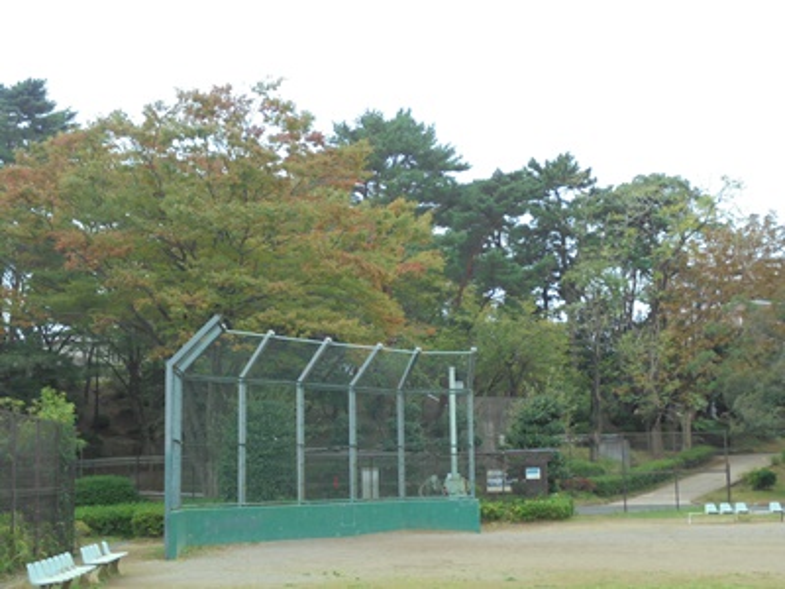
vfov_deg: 29.7
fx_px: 1111
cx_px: 392
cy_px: 294
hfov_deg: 38.9
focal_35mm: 49
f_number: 4.8
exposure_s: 1/125
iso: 100
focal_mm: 8.9
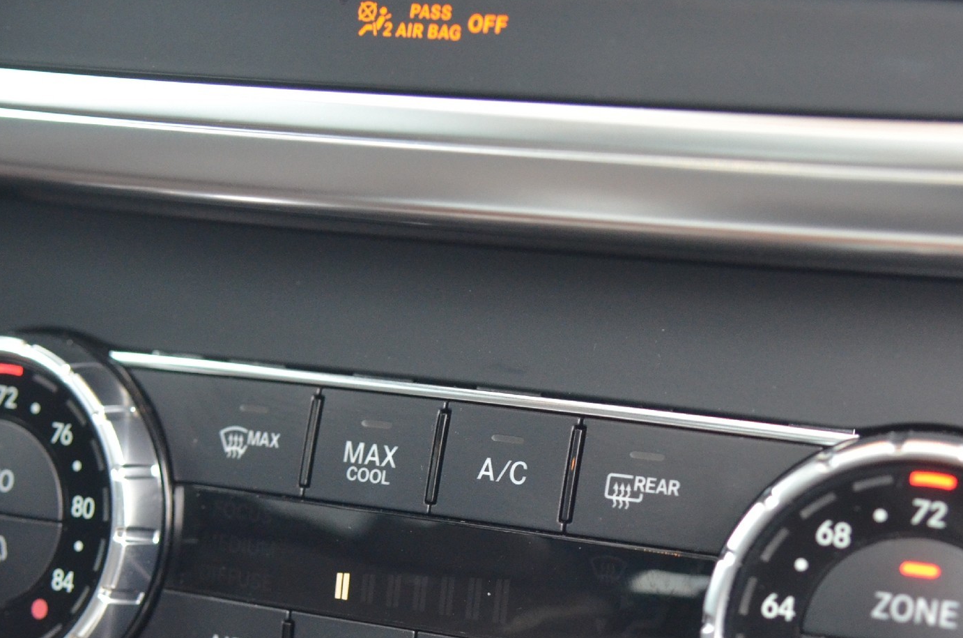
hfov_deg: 26.7
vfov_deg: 17.8
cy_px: 471
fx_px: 2029
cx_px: 534
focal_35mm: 76
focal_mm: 28
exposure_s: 1/80
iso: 1600
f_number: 2.8
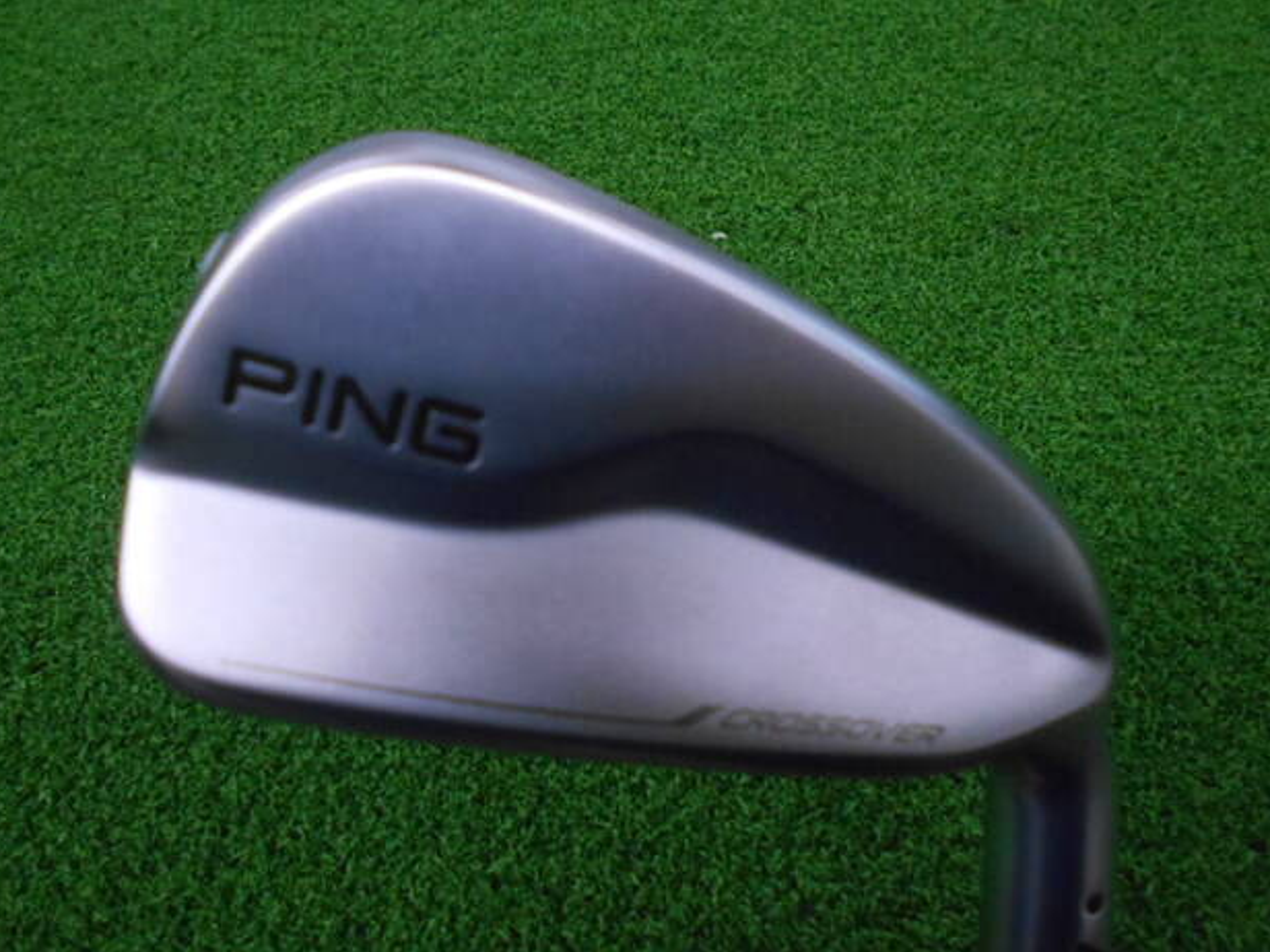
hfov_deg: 65.3
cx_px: 616
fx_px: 991
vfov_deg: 51.3
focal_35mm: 27
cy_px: 460
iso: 800
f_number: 3.2
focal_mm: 4.6
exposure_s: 1/200
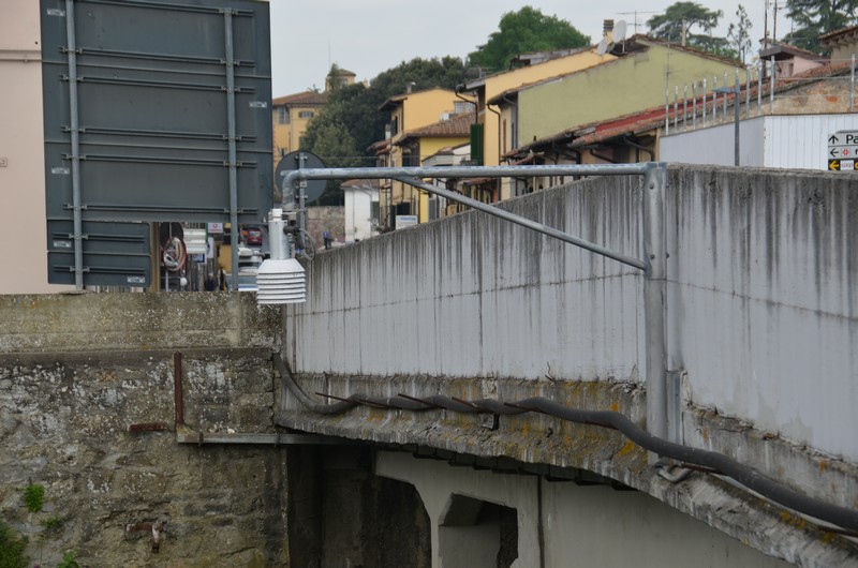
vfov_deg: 8.9
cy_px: 284
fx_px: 3639
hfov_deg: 13.4
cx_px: 429
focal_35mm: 153
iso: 160
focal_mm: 102
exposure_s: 1/250
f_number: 8
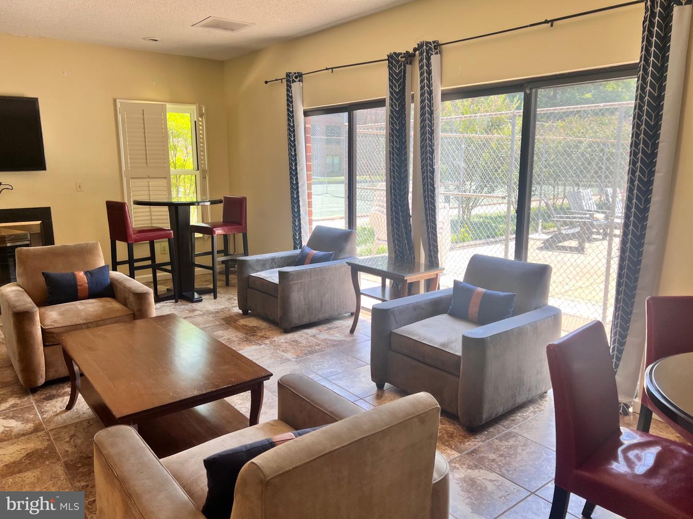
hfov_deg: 67.3
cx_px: 346
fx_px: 521
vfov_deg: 53.1
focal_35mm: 26
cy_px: 260
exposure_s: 1/143
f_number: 1.5
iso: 32
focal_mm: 5.7
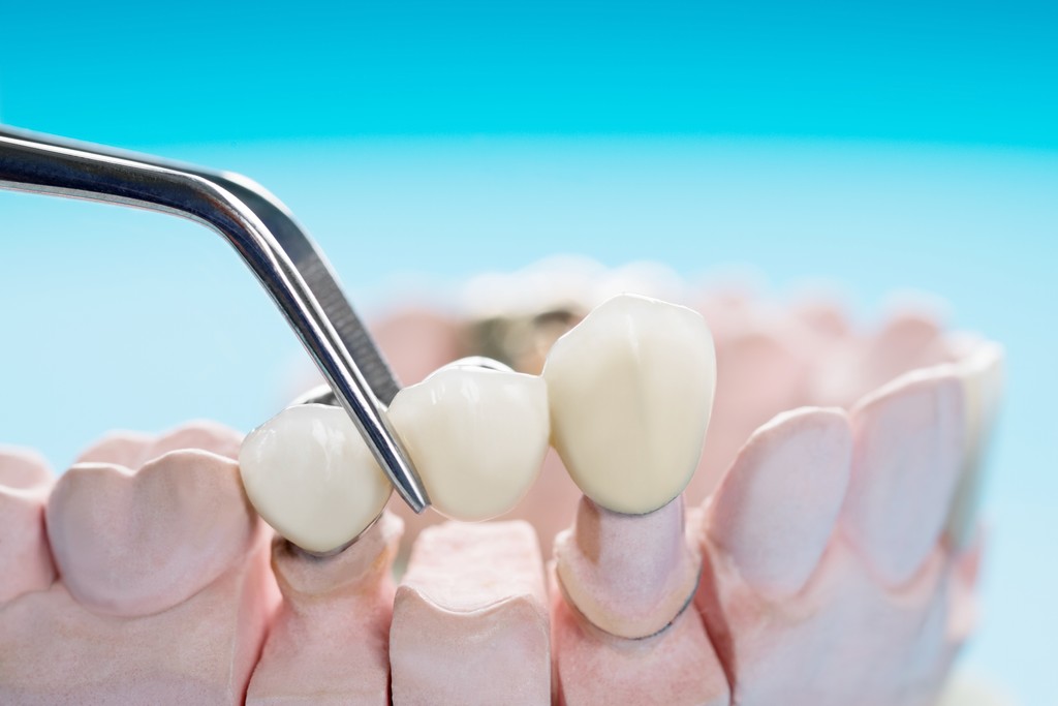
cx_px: 529
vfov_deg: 15.2
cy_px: 353
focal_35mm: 90
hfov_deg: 22.6
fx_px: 2645
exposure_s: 1/3
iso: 200
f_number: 5.6
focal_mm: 60
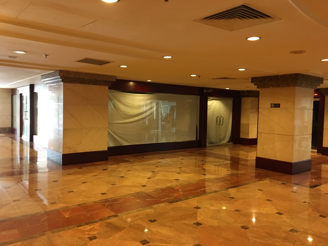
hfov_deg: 61.7
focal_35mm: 29
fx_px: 275
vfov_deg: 48.2
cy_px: 123
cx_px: 164
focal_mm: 4.15
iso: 200
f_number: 2.2
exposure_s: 1/20
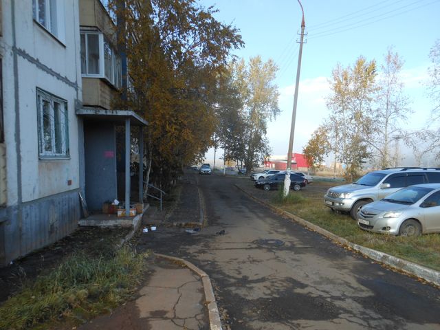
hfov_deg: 69.4
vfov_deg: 54.9
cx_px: 220
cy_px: 165
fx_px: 318
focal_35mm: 25
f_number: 3.2
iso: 80
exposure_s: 1/400
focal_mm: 4.5
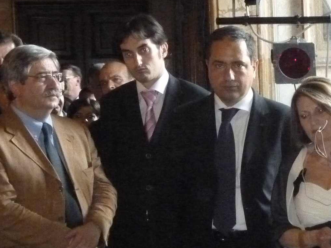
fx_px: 1234
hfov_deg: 15.1
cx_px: 308
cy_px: 236
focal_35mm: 129
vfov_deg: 11.4
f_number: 4.4
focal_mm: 9.1
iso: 1000
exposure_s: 1/30
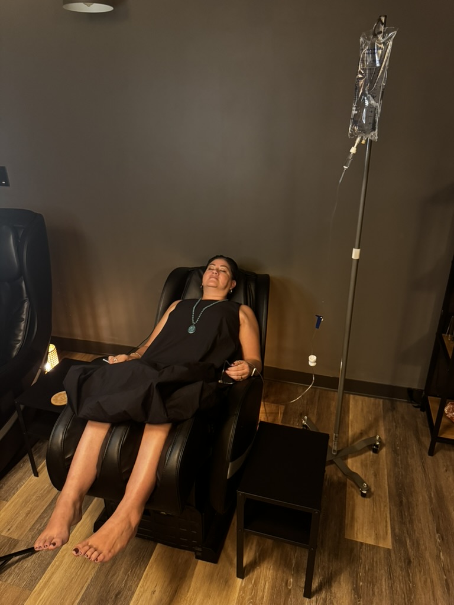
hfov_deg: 56.8
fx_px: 420
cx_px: 227
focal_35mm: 24
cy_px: 302
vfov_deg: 71.6
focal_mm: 6.76
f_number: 1.78
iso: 1000
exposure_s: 1/30
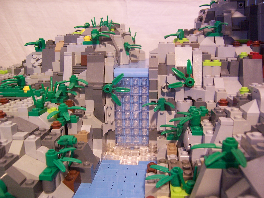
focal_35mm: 33
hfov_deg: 55.4
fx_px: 252
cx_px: 132
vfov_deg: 42.9
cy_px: 99
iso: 140
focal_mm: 5.5
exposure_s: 1/8
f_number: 3.4
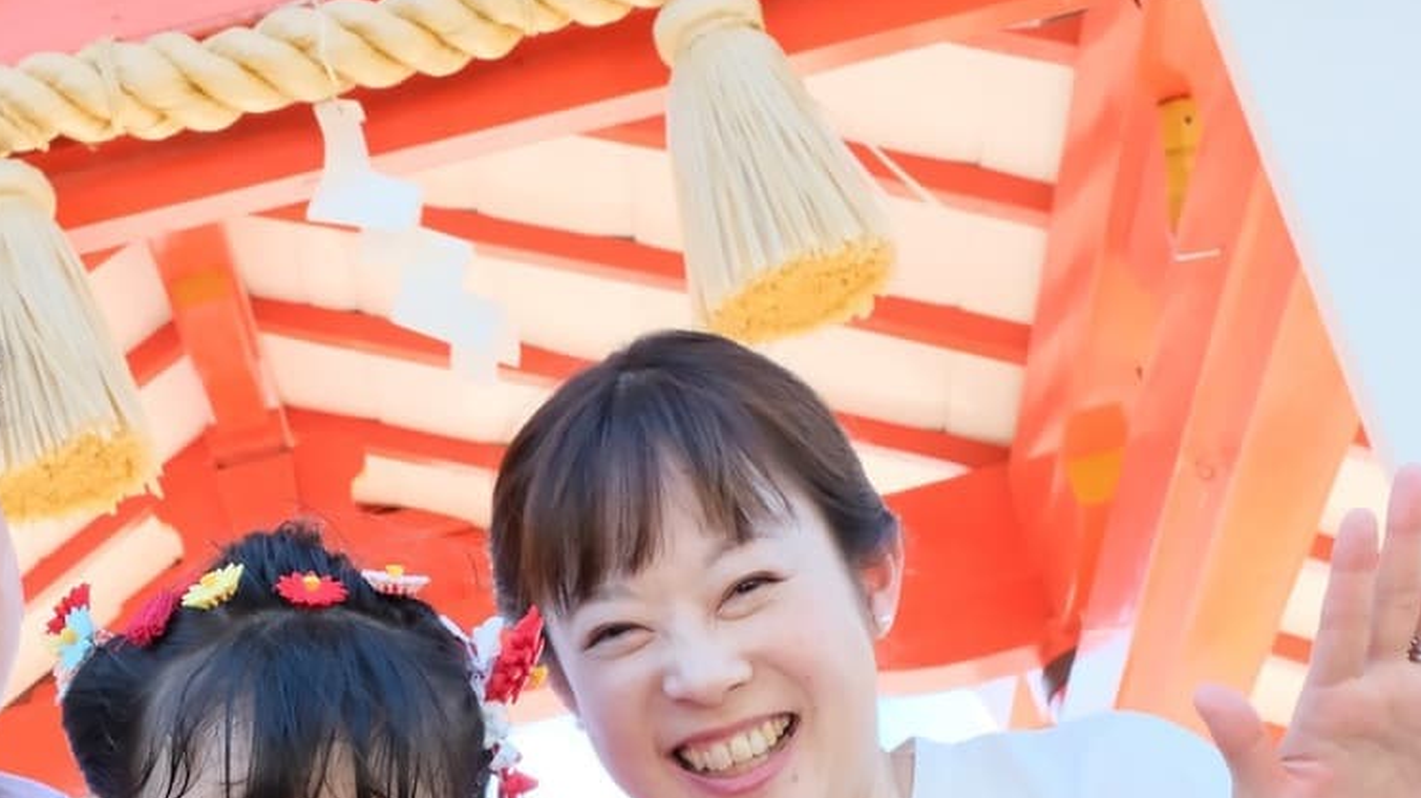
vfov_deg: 16.0
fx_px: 2750
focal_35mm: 73
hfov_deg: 28.7
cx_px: 447
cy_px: 905
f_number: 8
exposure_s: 1/160
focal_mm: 24
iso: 1600
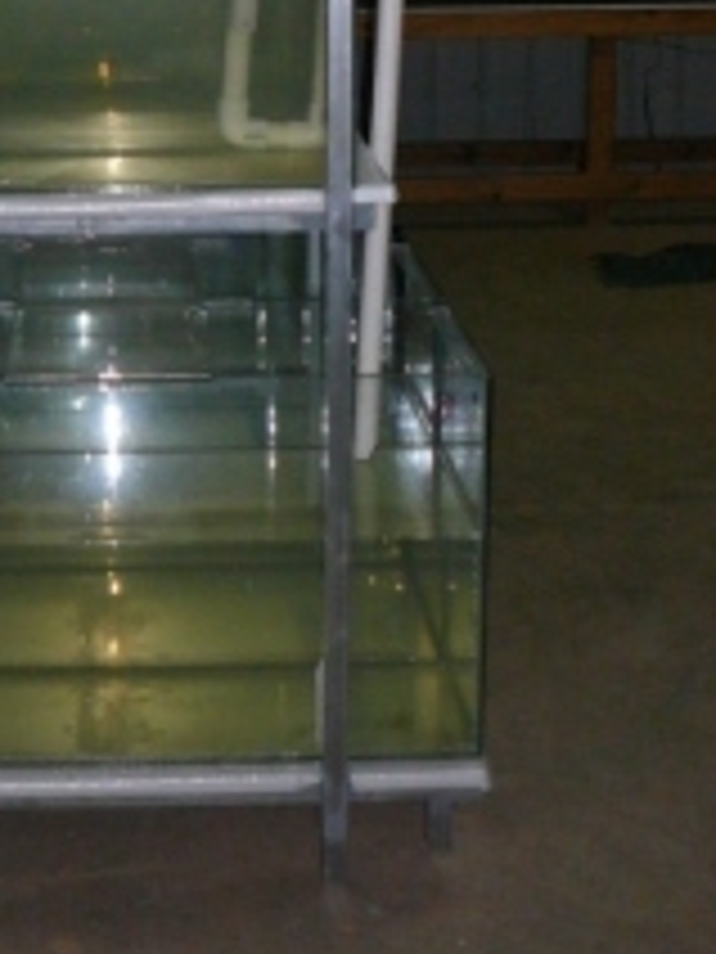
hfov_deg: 19.7
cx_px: 131
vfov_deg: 25.2
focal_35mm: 74
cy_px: 27
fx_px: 2041
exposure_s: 1/30
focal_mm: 5.2
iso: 200
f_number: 2.8
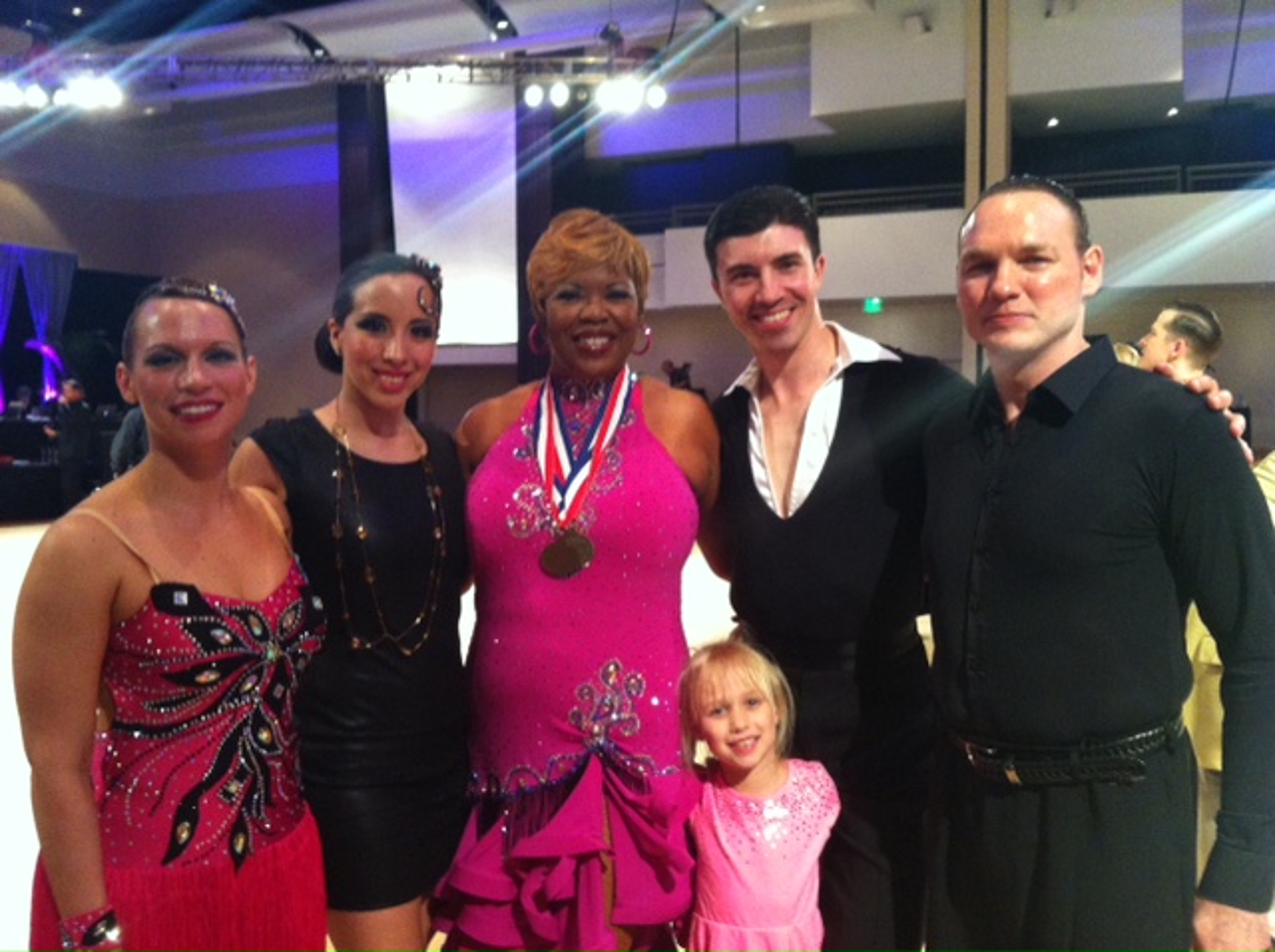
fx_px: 1287
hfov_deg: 52.7
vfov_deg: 40.6
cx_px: 638
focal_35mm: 35
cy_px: 476
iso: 250
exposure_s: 1/15
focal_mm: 3.85
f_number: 2.8
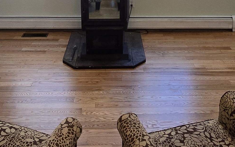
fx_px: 275
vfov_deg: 27.3
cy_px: -15
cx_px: 125
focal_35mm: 43
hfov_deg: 46.2
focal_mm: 2.2
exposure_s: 1/60
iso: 80
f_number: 2.2
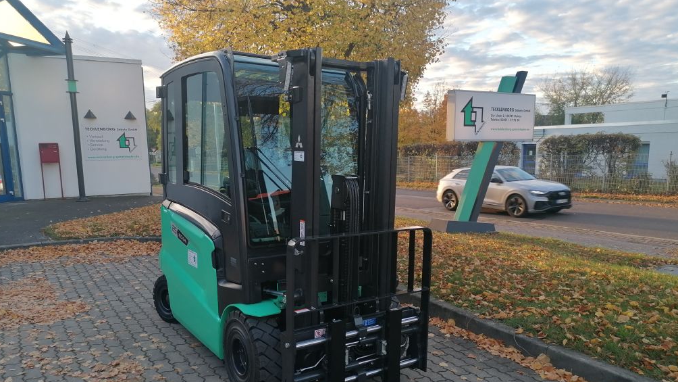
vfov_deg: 38.8
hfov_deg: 64.3
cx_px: 336
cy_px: 226
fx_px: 539
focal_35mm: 30
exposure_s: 1/126
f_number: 1.8
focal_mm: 4.75
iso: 50
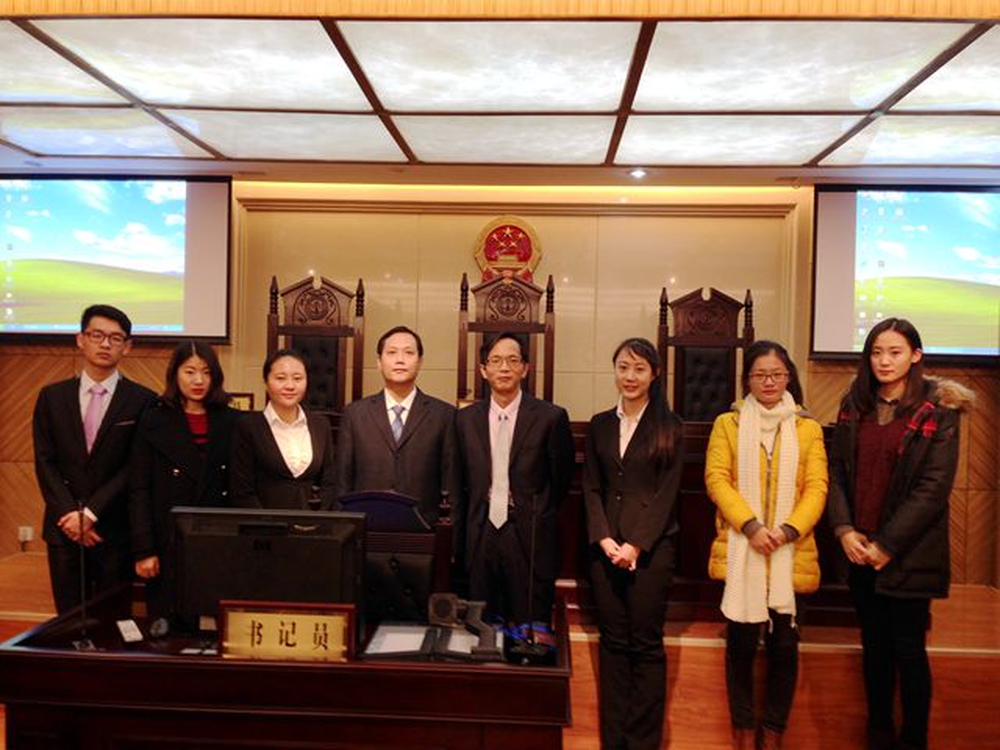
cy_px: 375
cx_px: 500
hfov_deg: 55.4
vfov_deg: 42.9
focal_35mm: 33
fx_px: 953
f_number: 2.4
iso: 50
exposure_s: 1/24
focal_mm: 4.12
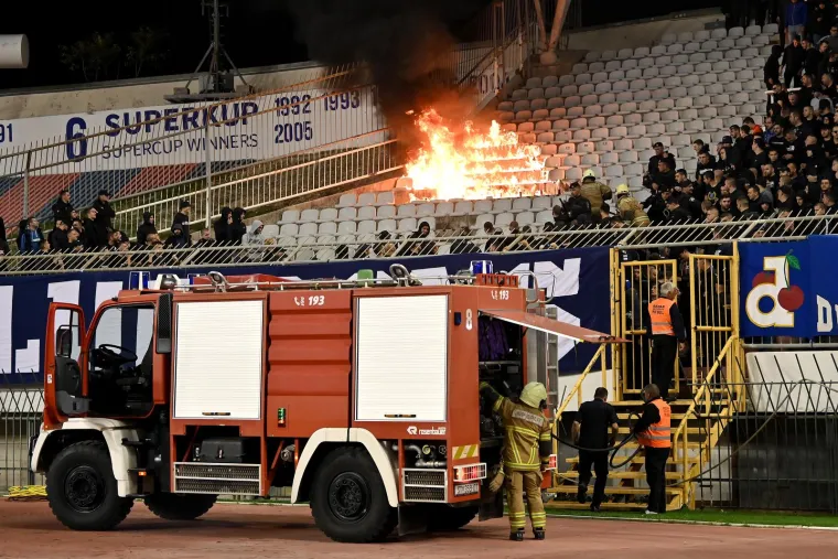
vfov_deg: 18.2
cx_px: 419
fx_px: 1746
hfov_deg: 27.0
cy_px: 280
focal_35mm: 75
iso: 2000
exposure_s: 1/1000
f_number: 2.8
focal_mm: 75
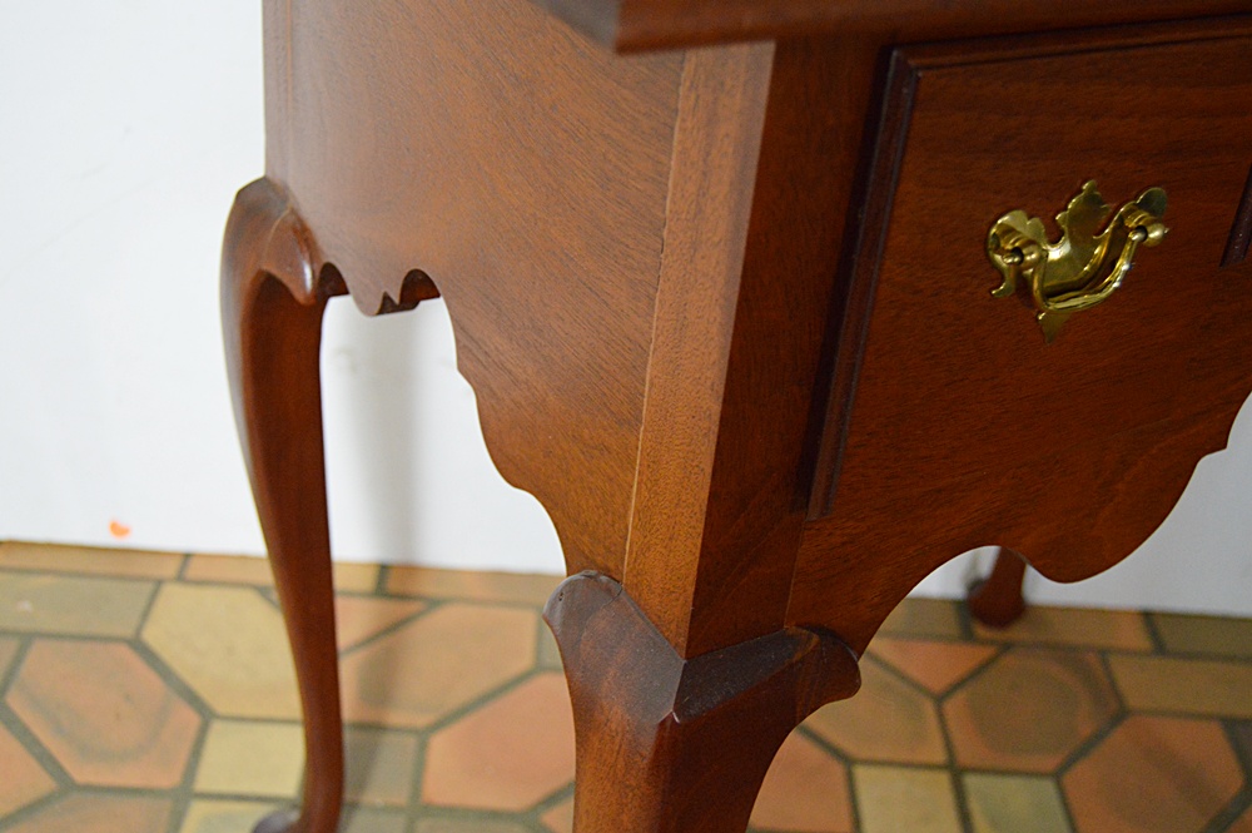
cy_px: 416
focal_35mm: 45
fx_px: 1564
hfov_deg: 43.6
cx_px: 626
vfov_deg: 29.8
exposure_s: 1/60
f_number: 4.2
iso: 2000
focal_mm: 30
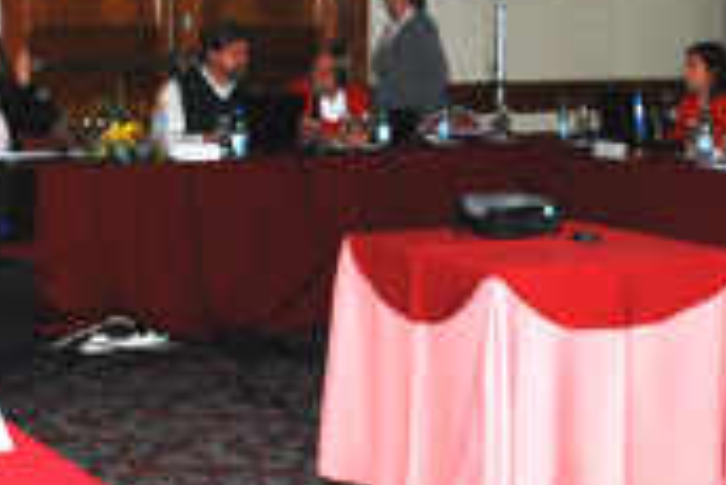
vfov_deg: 16.9
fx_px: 1635
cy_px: 289
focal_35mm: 81
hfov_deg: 25.0
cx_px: 407
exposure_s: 1/60
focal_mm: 20
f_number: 5.6
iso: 400
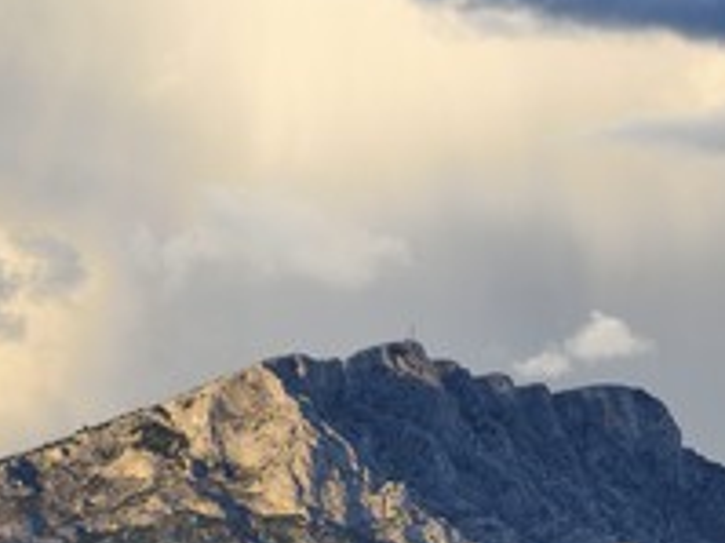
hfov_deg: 7.2
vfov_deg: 5.4
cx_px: 317
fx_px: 5735
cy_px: 353
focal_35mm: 274
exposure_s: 1/250
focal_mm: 135
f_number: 9
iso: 400
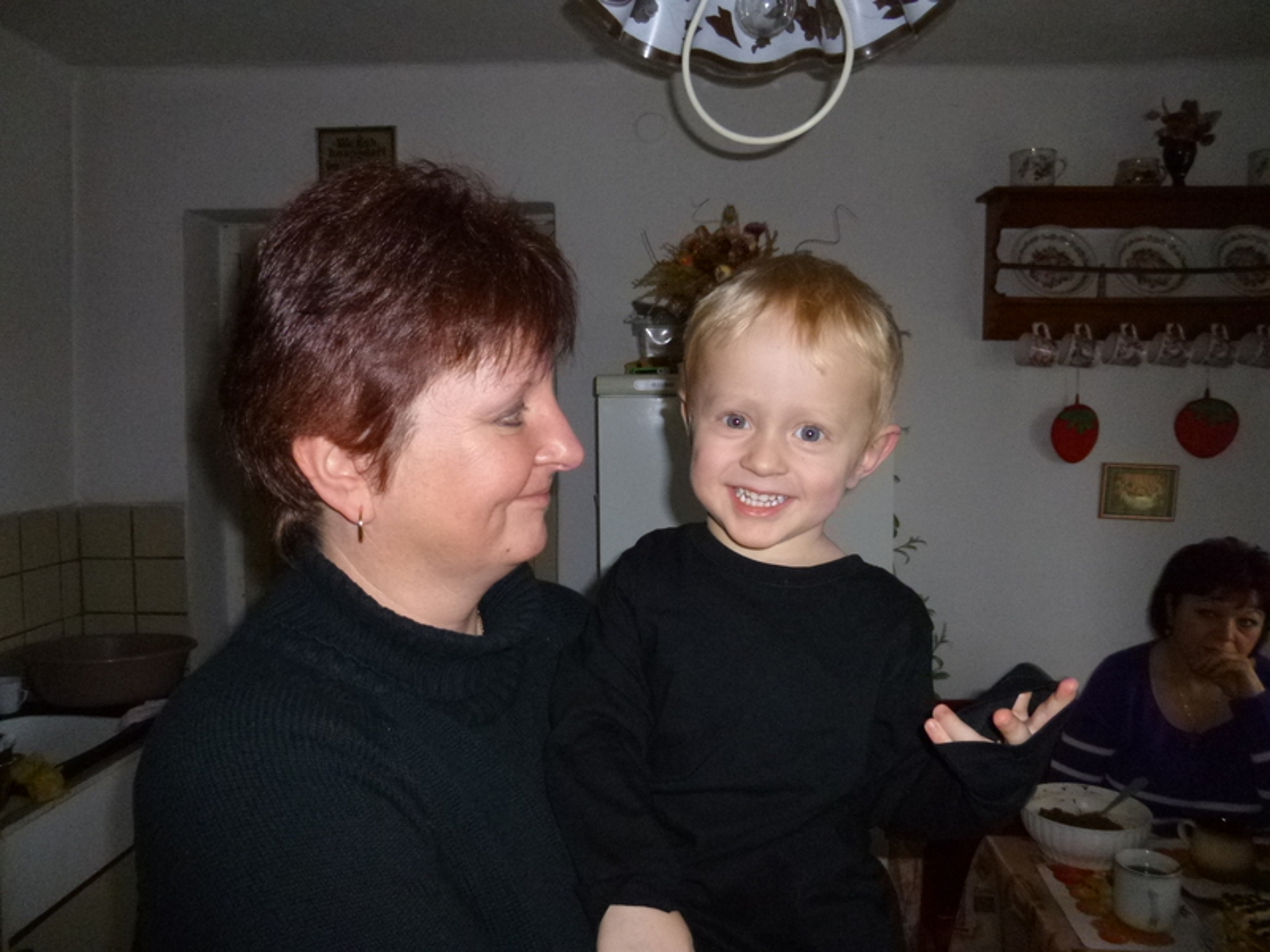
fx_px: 917
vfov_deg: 54.9
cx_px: 635
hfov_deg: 69.4
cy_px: 476
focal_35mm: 25
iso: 400
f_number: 3.1
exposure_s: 1/60
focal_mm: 4.5
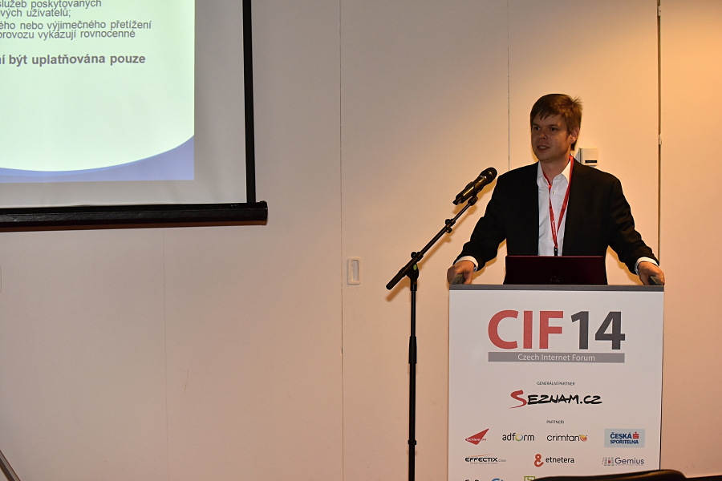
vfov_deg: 19.5
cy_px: 240
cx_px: 361
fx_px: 1404
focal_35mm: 70
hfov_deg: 28.8
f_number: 5
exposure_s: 1/200
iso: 2000
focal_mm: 70
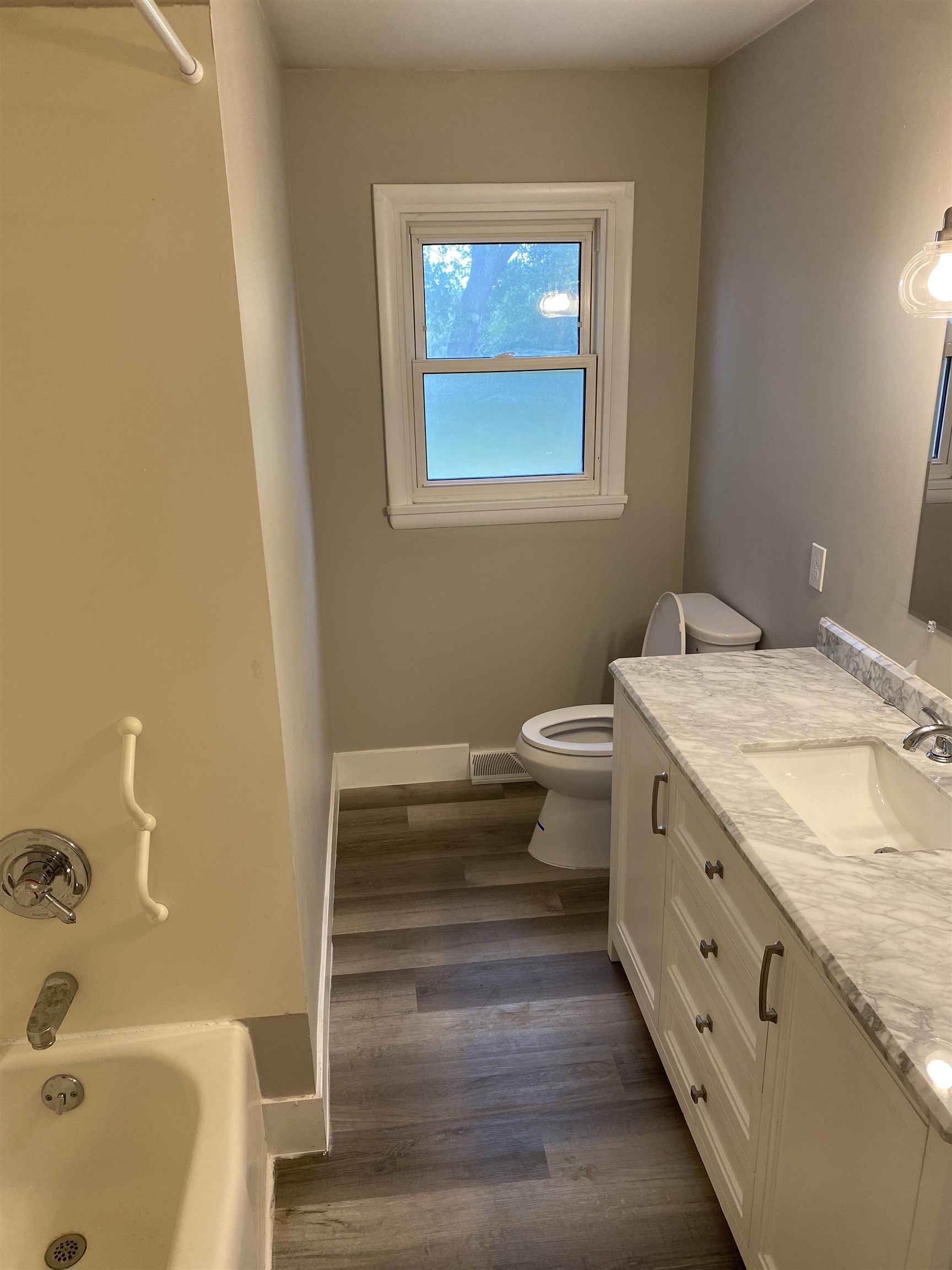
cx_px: 476
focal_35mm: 26
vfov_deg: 67.3
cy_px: 635
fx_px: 953
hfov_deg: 53.1
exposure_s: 1/60
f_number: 1.8
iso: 80
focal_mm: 4.25
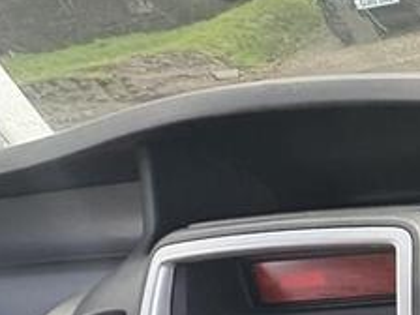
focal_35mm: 56
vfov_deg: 24.8
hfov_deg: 20.7
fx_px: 679
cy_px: 322
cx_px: 791
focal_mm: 2.22
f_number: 2.2
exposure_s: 1/141
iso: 125
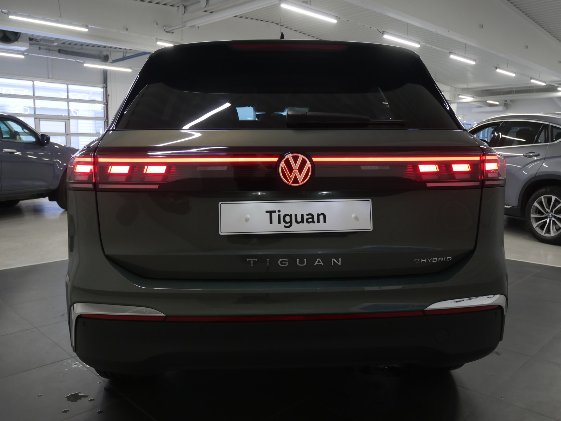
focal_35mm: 30
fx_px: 486
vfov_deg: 46.8
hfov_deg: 59.9
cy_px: 210
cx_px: 280
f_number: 3.8
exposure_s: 1/60
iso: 640
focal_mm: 15
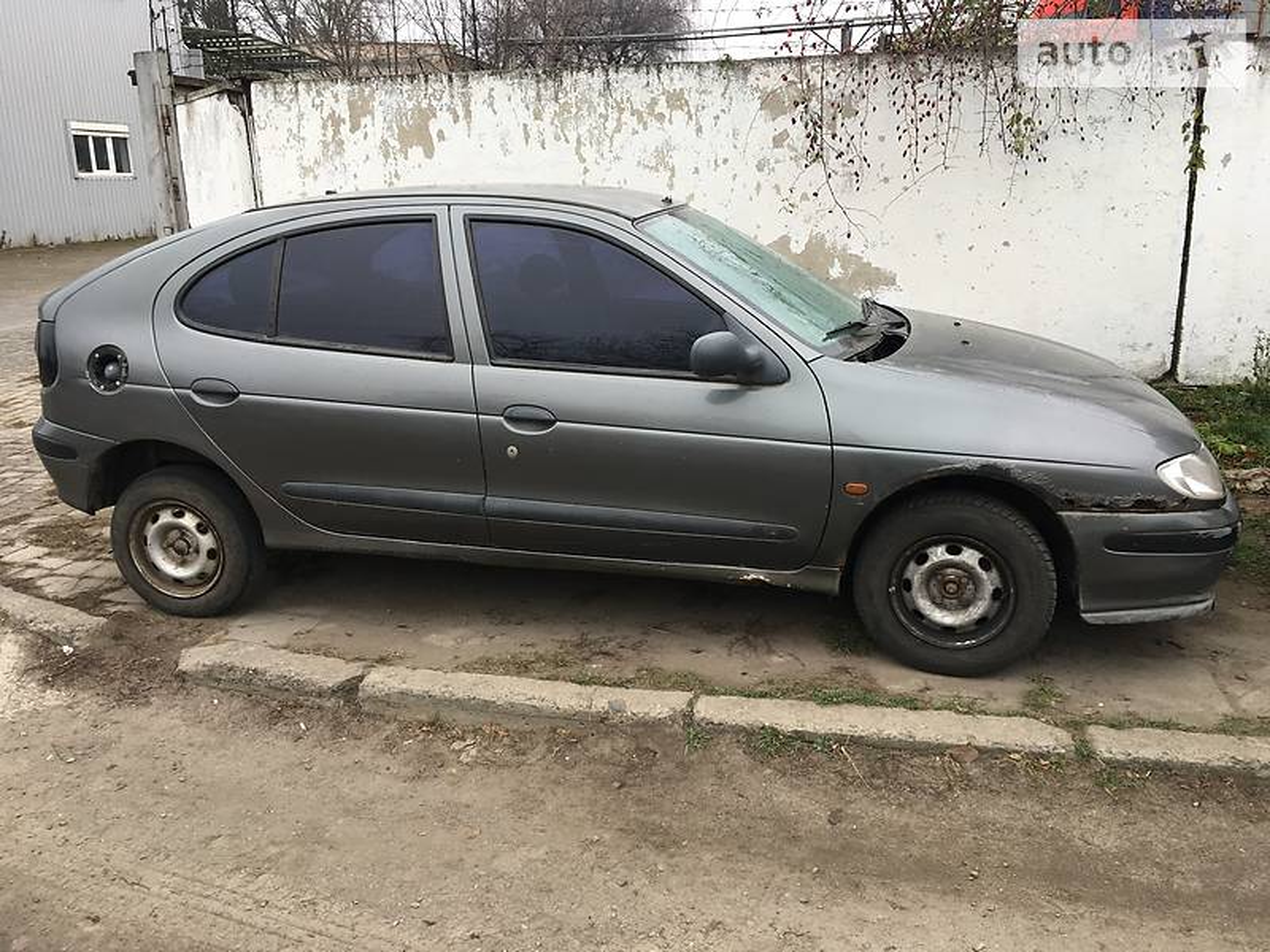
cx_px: 635
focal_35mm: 29
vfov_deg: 48.2
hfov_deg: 61.7
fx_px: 1064
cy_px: 476
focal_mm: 4.2
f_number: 2.2
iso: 25
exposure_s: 1/100
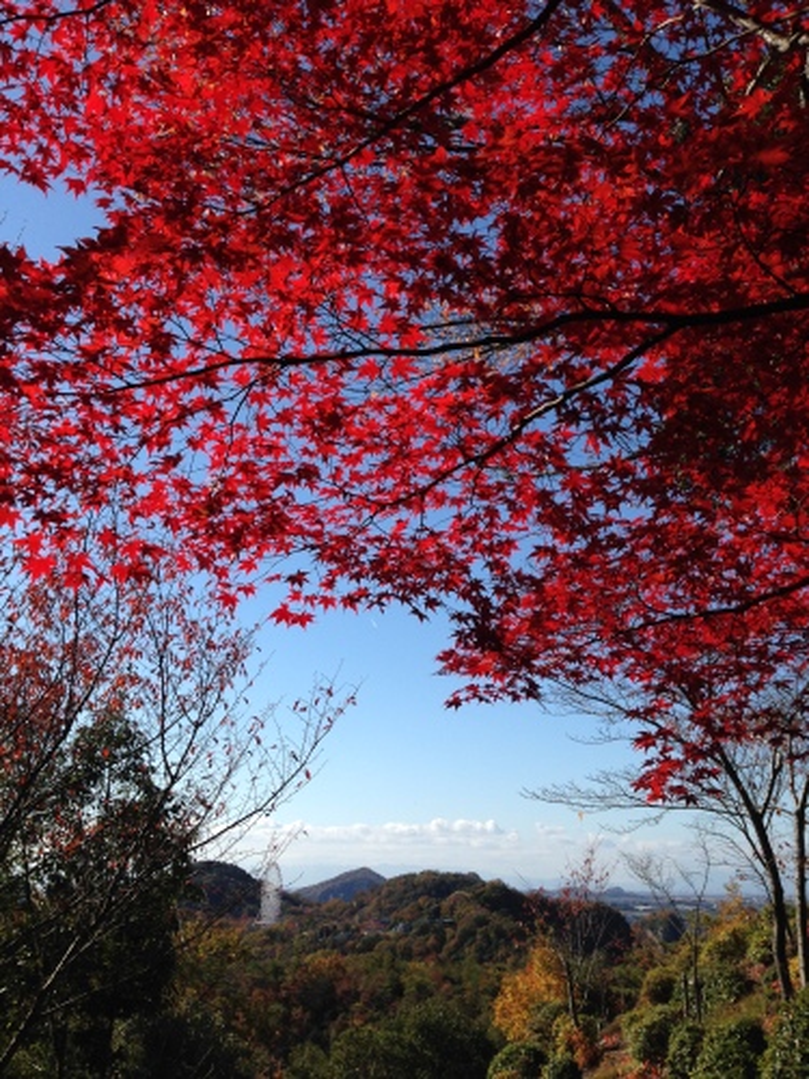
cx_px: 404
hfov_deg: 42.9
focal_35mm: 33
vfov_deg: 55.4
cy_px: 540
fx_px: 1028
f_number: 2.4
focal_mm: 4.12
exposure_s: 1/1938
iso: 50
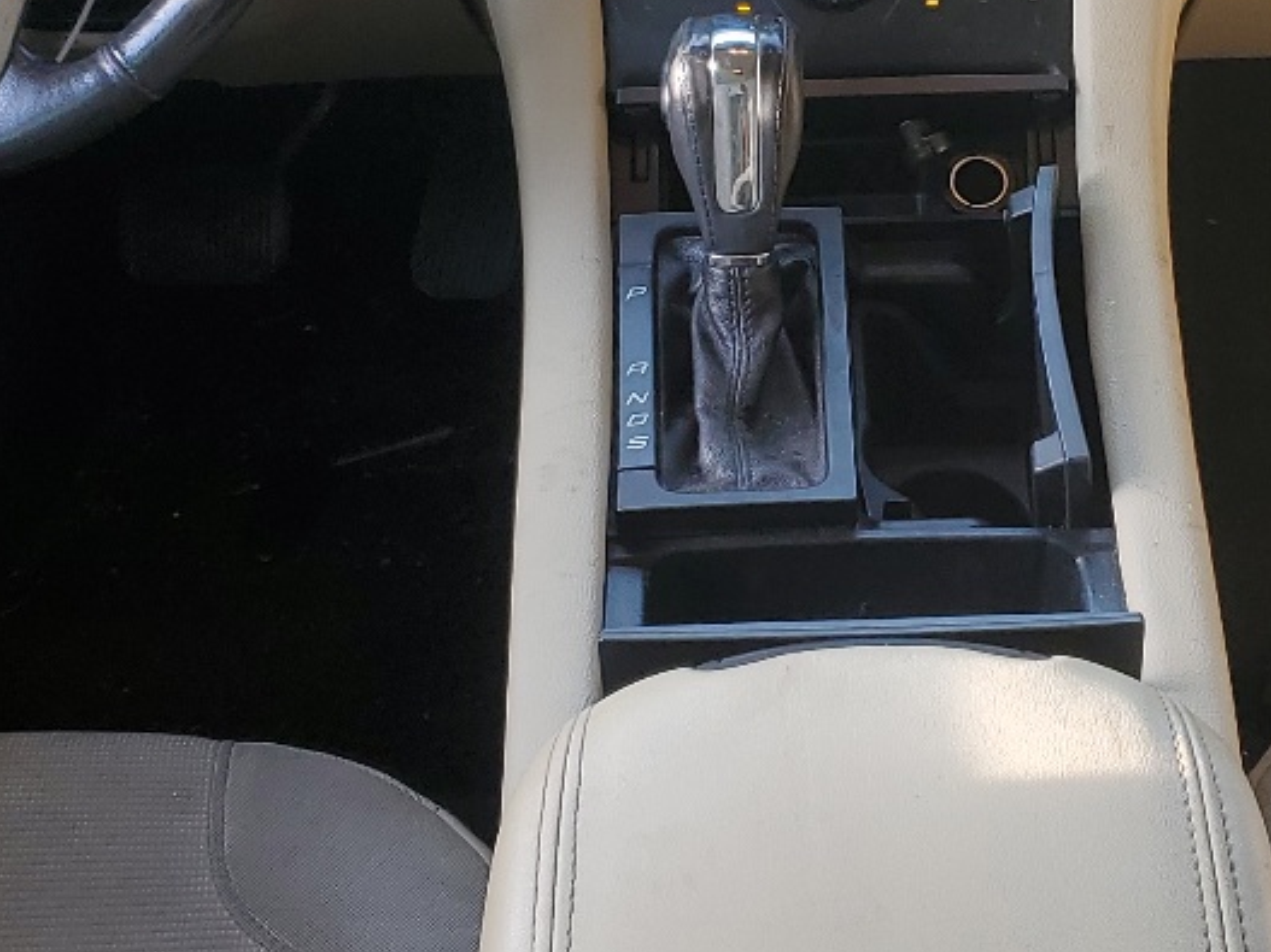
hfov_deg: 24.6
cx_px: 834
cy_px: 292
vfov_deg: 18.6
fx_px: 2900
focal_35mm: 79
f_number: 1.5
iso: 50
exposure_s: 1/143
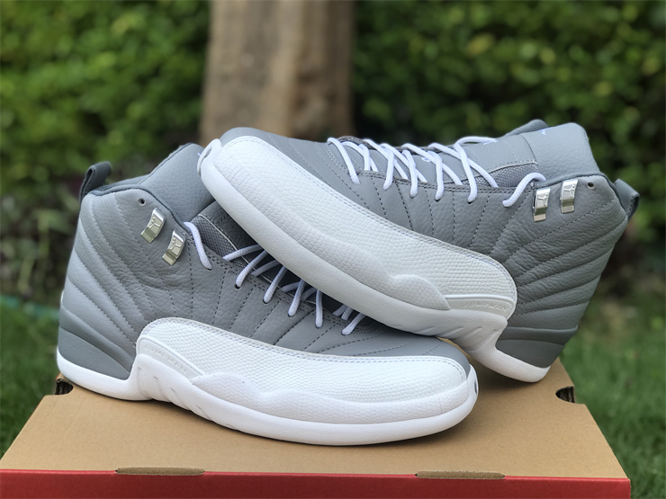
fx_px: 1097
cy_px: 250
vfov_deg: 25.7
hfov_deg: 33.8
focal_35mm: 57
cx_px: 333
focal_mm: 6.6
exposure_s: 1/280
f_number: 2.8
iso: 20
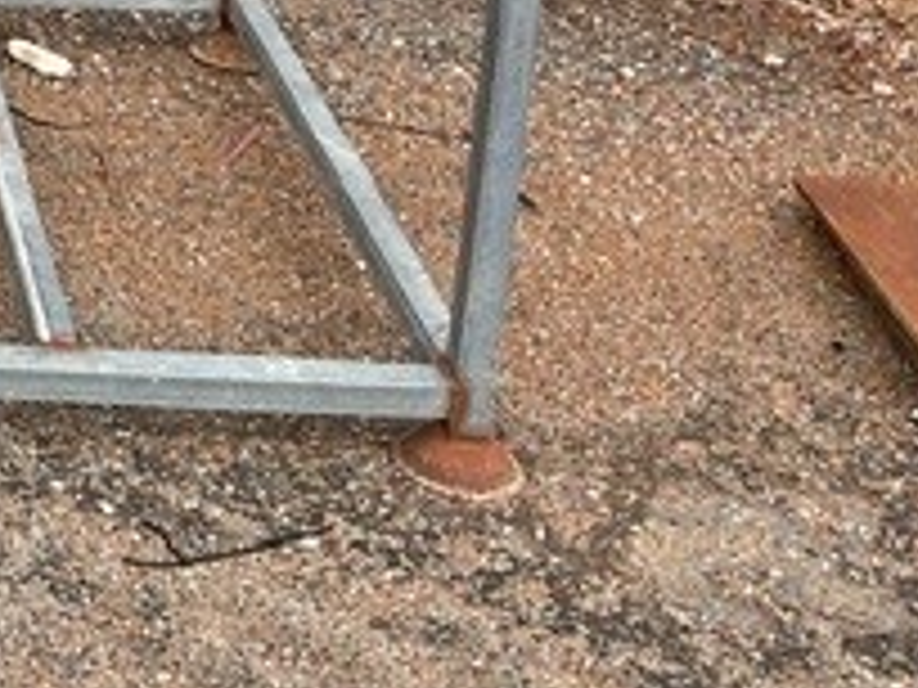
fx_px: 2413
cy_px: -369
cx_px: -468
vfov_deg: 15.0
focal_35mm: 91
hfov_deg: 18.9
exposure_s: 1/1098
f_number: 1.8
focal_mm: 3
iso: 16
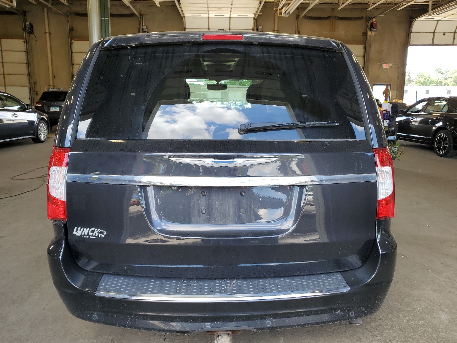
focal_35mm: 27
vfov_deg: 51.4
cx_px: 225
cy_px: 176
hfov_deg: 65.3
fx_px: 356
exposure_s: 1/185
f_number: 1.5
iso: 50
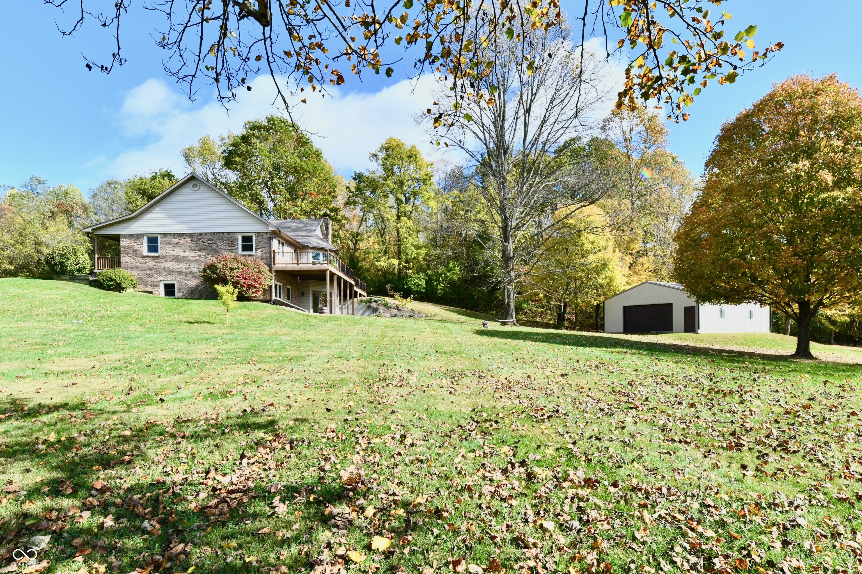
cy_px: 287
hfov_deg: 104.3
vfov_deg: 81.2
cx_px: 431
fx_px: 335
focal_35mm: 14
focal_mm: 14
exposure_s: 1/640
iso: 640
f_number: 13
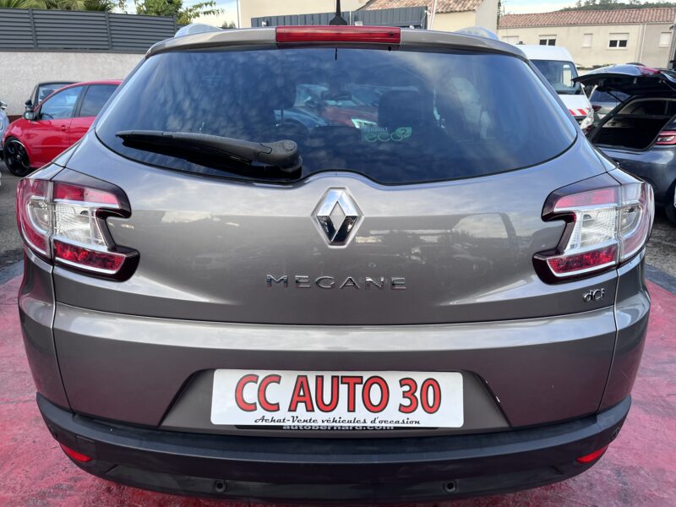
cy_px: 254
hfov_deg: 67.3
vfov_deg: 53.1
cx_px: 338
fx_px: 508
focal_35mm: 26
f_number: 1.6
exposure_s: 1/121
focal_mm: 5.1
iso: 64
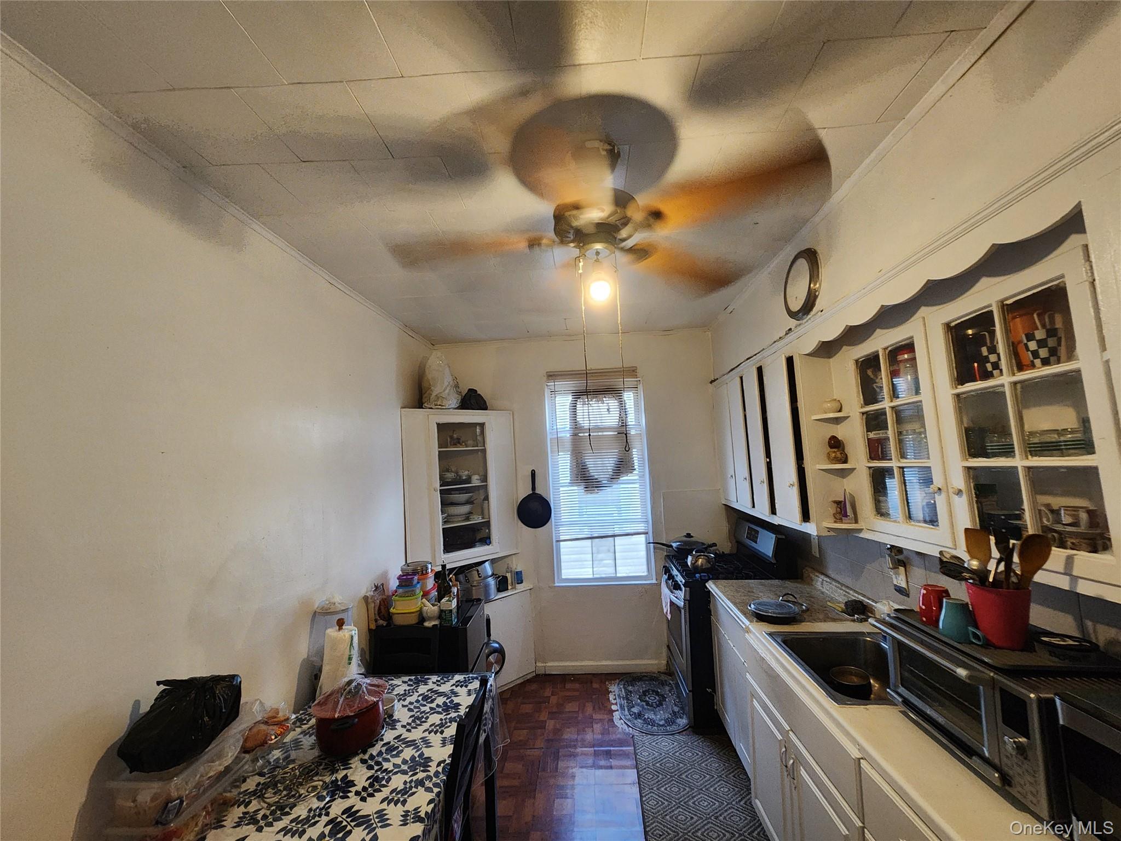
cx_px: 560
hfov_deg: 106.2
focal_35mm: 13
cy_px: 420
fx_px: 421
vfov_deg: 89.9
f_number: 2.2
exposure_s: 1/30
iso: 320
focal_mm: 2.2
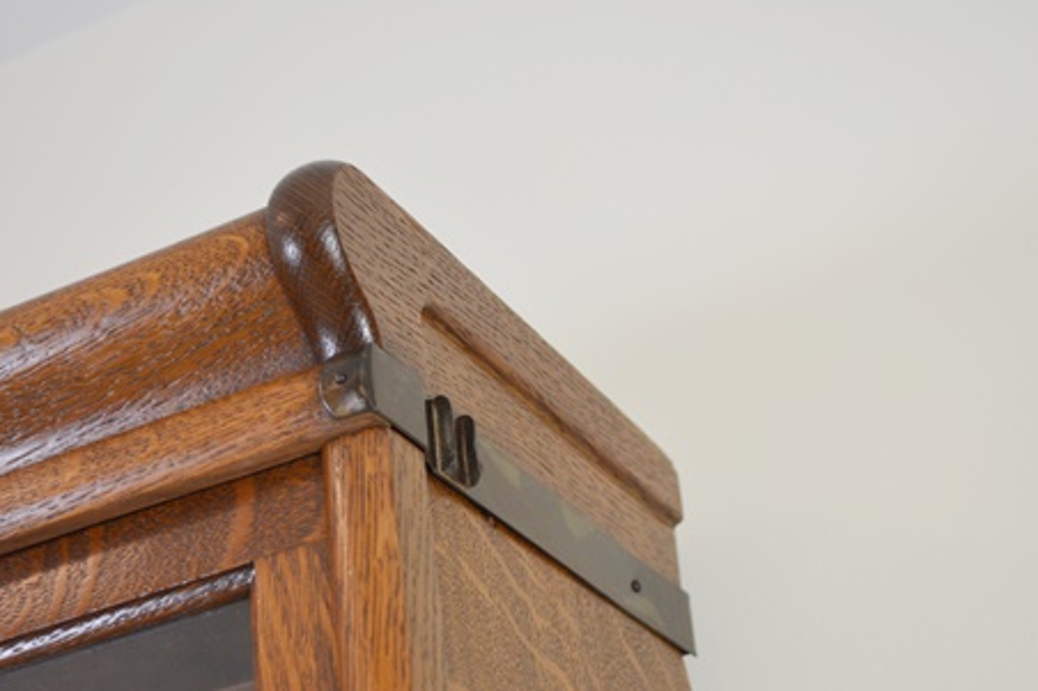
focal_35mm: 70
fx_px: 2008
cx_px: 466
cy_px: 450
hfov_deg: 29.0
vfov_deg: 19.5
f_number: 5
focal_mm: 35
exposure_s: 1/60
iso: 800
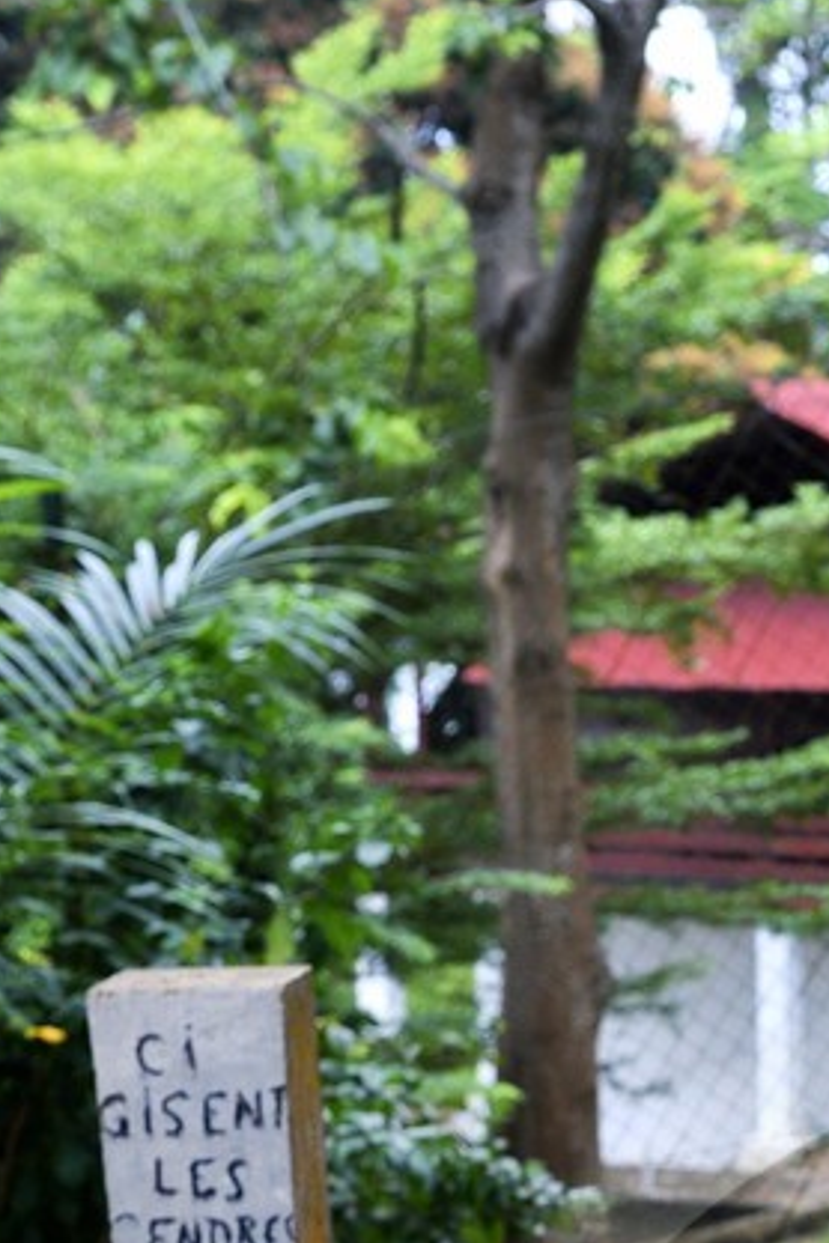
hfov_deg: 8.4
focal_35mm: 161
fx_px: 5561
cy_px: 1869
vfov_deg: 12.2
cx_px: 1205
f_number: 7.1
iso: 640
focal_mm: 42
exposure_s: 1/100
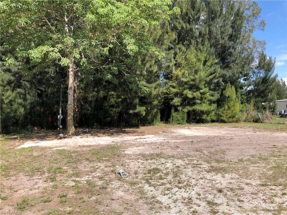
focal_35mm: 28
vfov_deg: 49.7
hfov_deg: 63.4
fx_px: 232
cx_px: 144
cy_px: 108
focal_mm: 3.99
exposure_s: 1/1200
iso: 20
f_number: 1.8
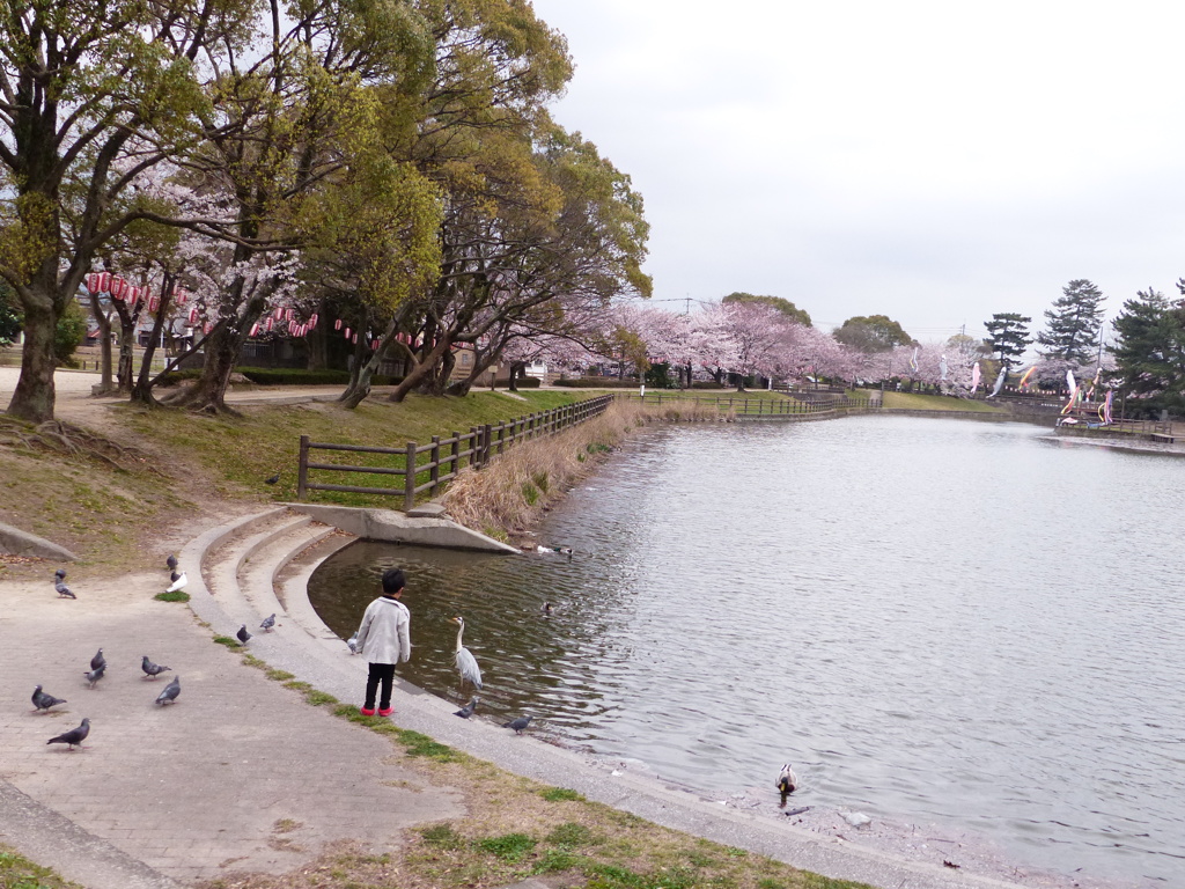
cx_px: 592
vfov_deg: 41.8
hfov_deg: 54.0
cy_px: 444
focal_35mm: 34
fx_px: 1164
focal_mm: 6
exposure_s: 1/160
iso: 320
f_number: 2.8
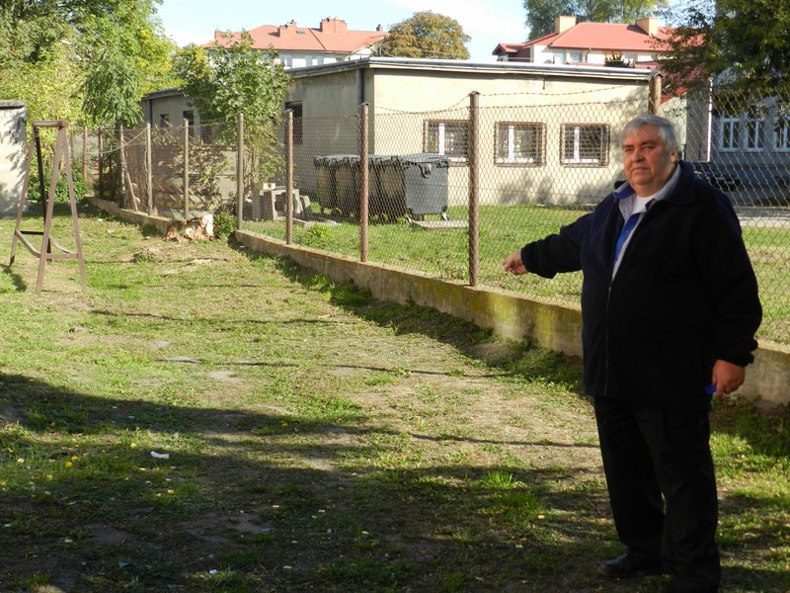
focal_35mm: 53
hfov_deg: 36.2
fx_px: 1210
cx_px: 395
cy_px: 296
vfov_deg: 27.5
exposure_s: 1/400
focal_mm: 9.4
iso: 160
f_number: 4.4
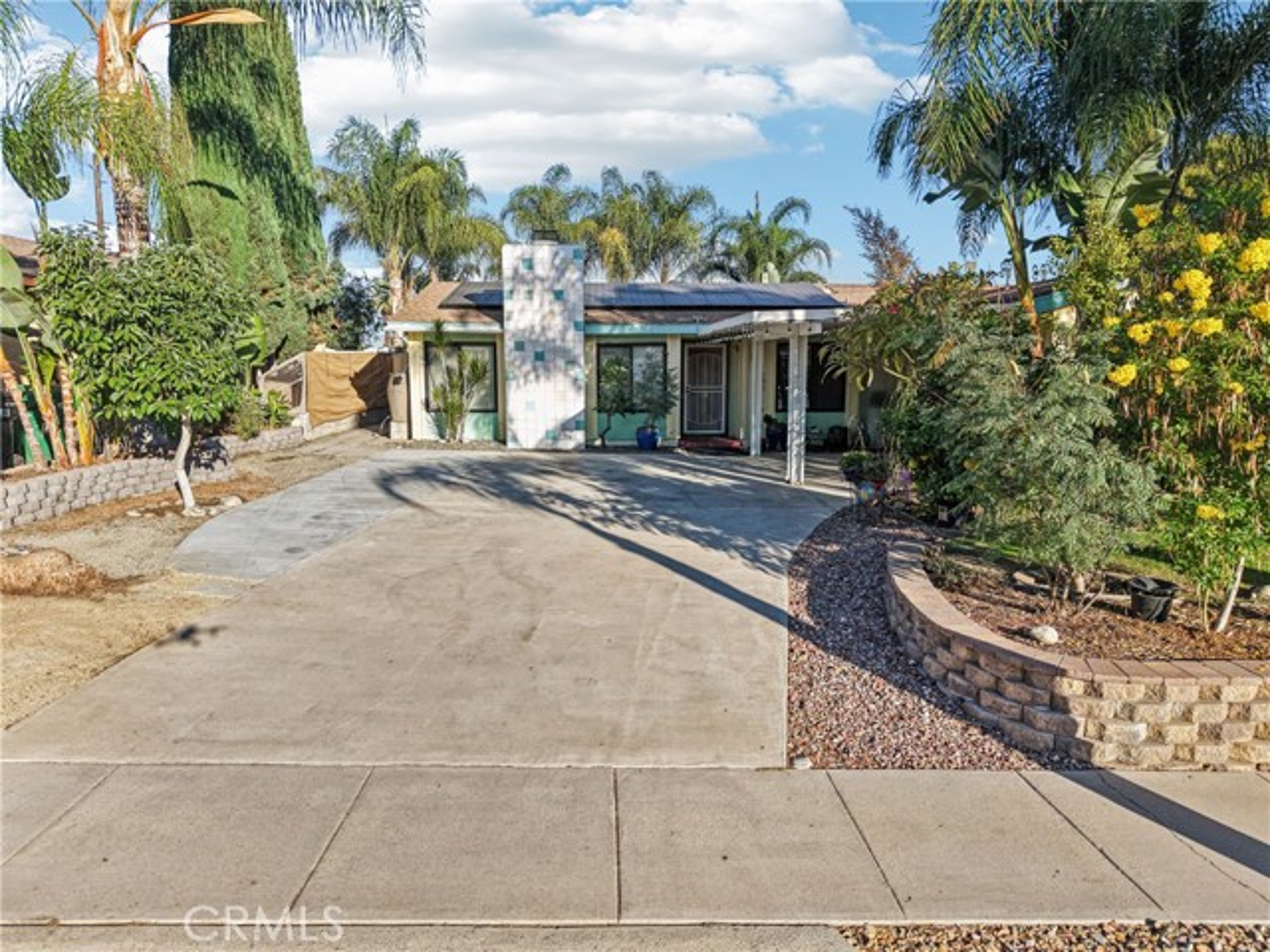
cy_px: 476
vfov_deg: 56.8
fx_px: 881
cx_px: 635
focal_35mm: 24
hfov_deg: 71.6
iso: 120
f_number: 1.8
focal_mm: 8.7
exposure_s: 1/2000
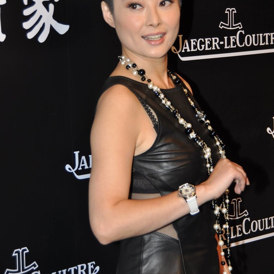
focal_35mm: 150
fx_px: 1343
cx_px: 137
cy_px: 107
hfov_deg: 11.6
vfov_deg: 11.6
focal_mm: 78
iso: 200
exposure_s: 1/200
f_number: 5.6
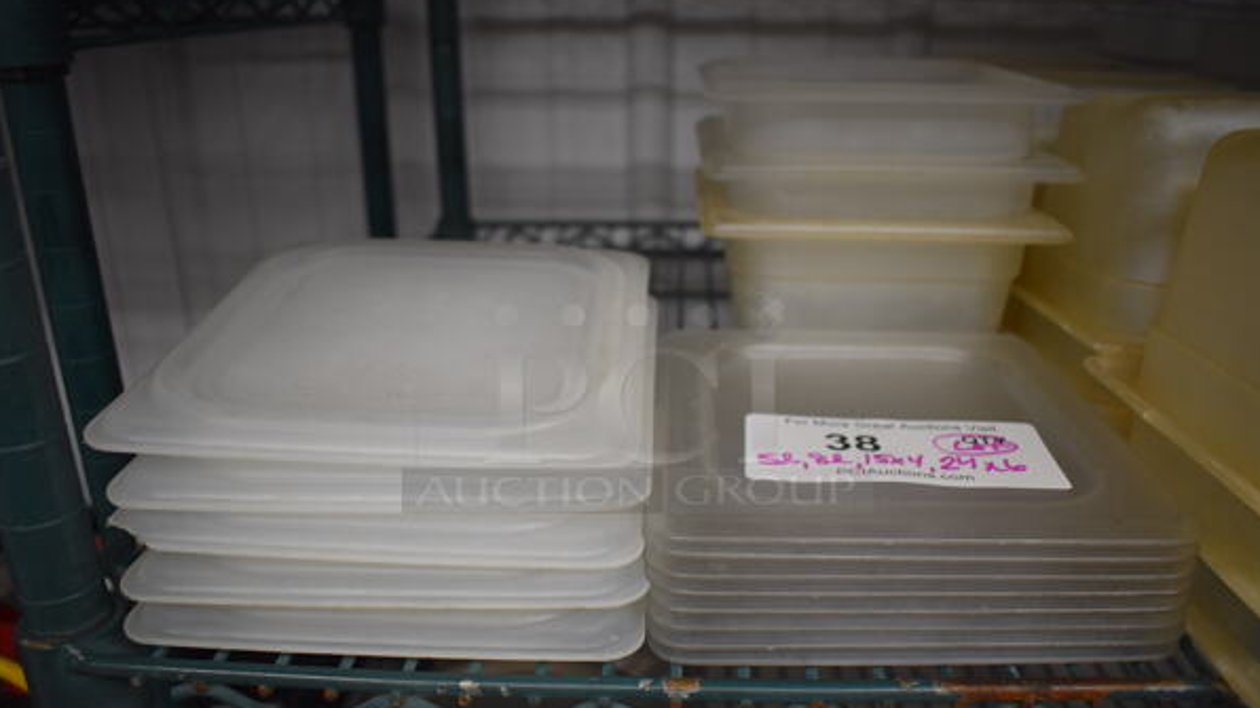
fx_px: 969
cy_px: 402
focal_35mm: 29
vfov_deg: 40.1
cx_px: 638
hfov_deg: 66.1
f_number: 3.5
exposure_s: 1/200
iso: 800
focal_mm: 18
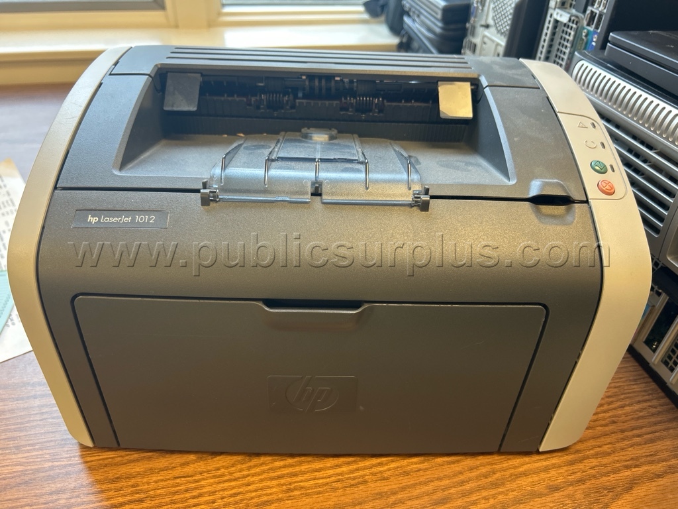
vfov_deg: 53.1
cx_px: 339
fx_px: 509
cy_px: 254
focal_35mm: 26
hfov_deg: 67.3
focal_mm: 5.7
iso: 100
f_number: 1.5
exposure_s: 1/120
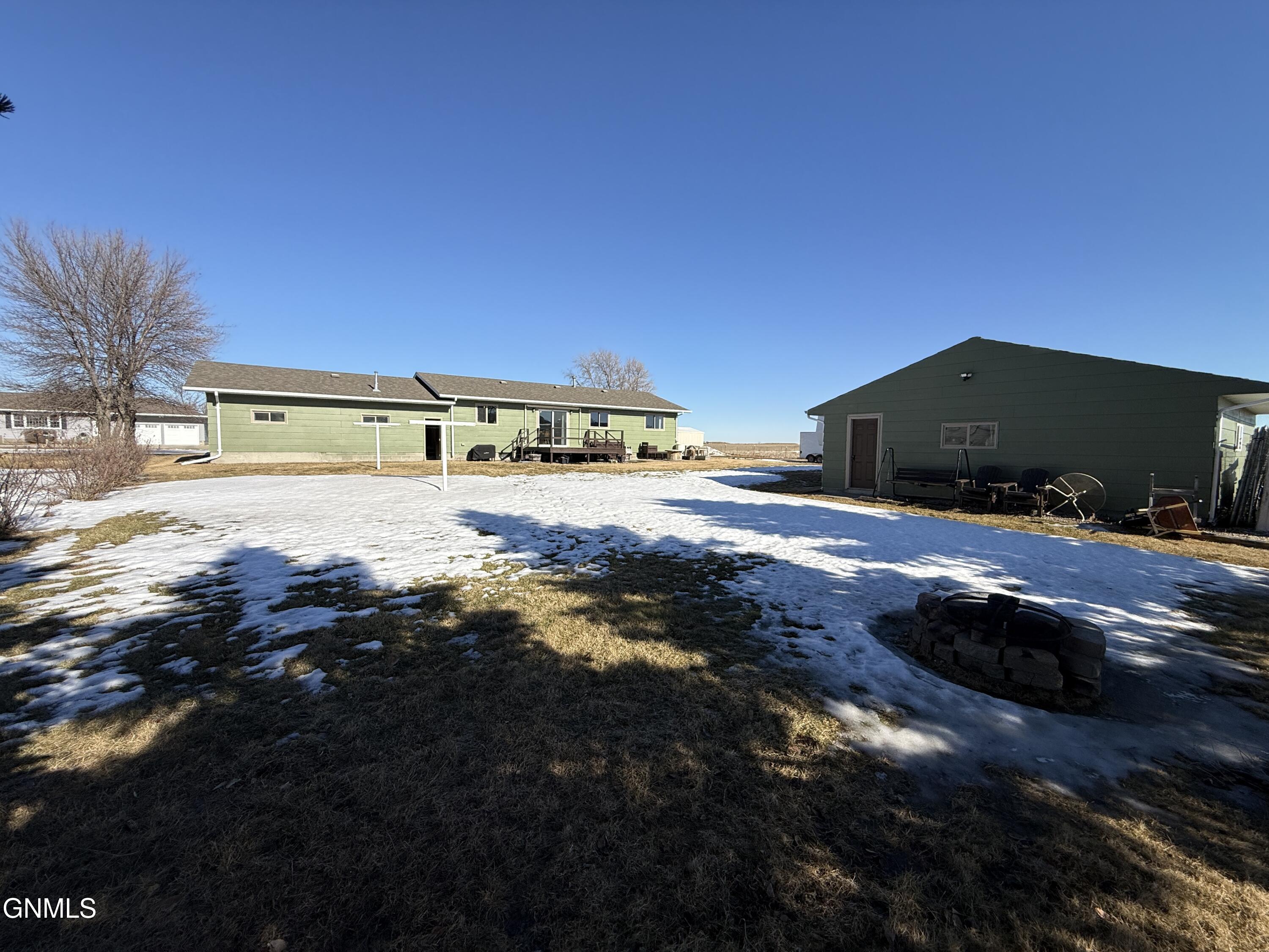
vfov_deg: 85.7
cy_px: 476
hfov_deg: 102.1
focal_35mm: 14
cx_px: 634
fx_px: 513
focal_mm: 2.22
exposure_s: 1/2976
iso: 50
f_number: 2.2
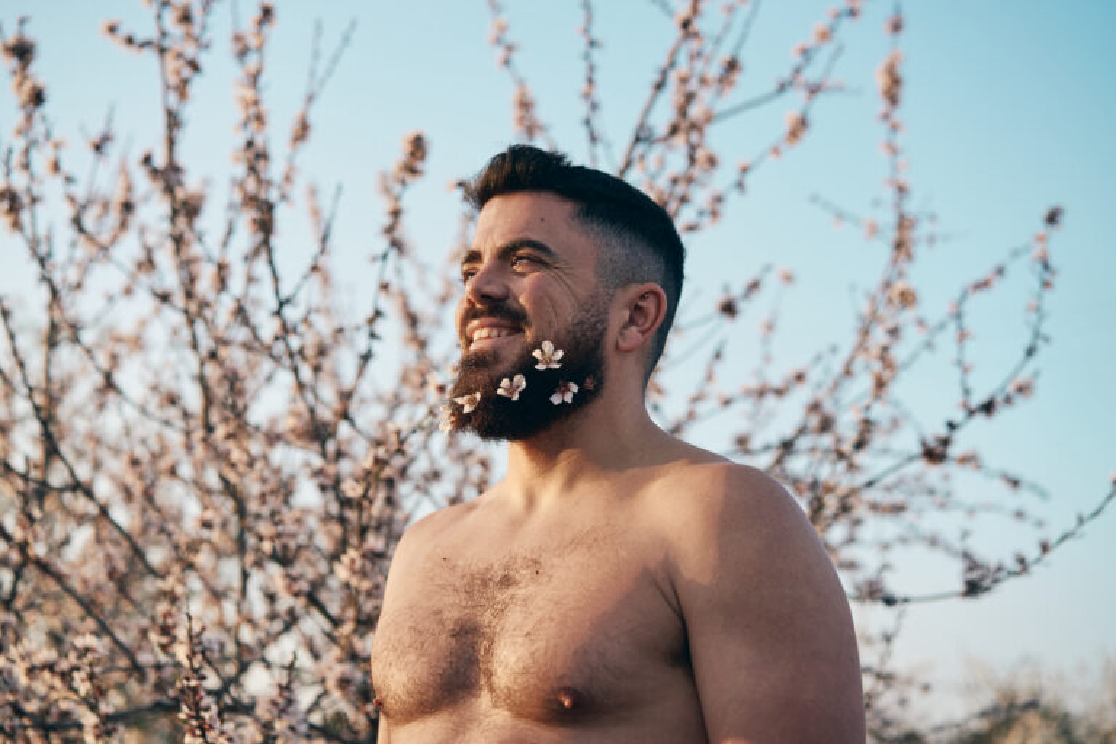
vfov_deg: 24.6
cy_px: 372
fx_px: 1705
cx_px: 558
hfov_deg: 36.2
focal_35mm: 55
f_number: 3.2
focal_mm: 55
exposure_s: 1/500
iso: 80
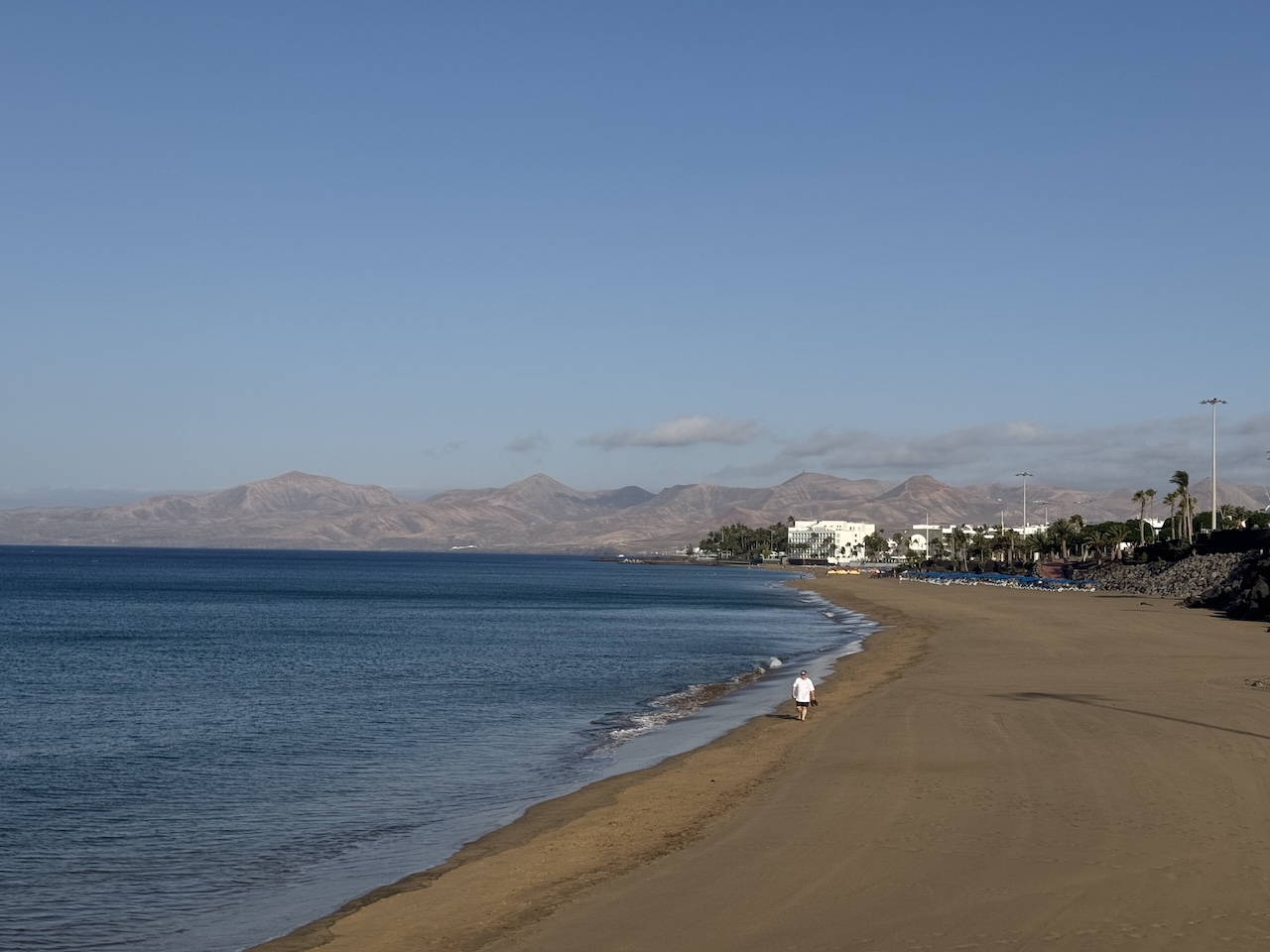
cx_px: 635
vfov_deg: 30.3
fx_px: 1761
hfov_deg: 39.7
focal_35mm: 48
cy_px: 476
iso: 64
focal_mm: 6.76
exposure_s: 1/7937
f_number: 1.78
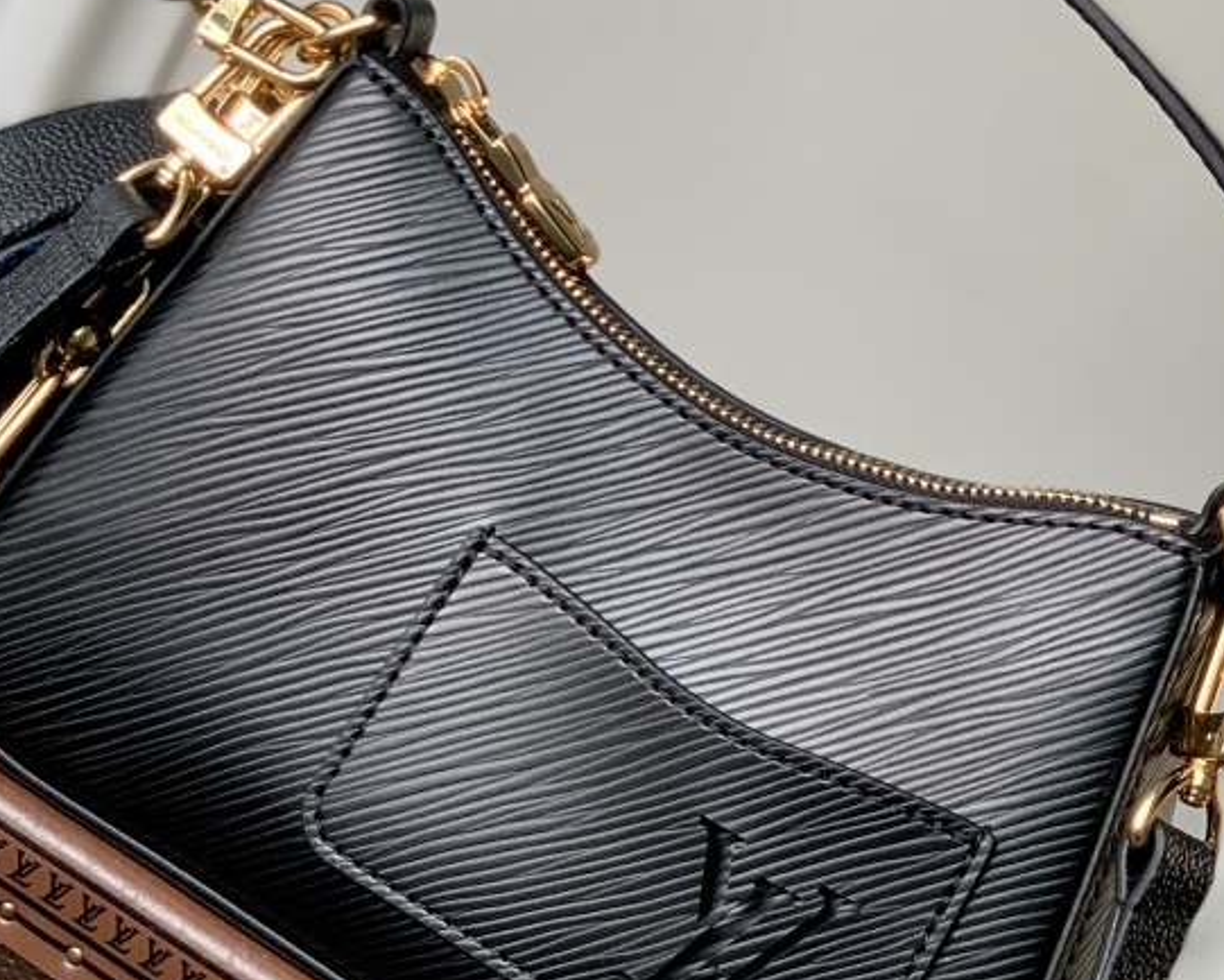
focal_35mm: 135
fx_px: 4891
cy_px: 217
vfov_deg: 11.4
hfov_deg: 14.3
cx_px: 631
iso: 50
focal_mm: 6
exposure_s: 1/122
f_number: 2.4
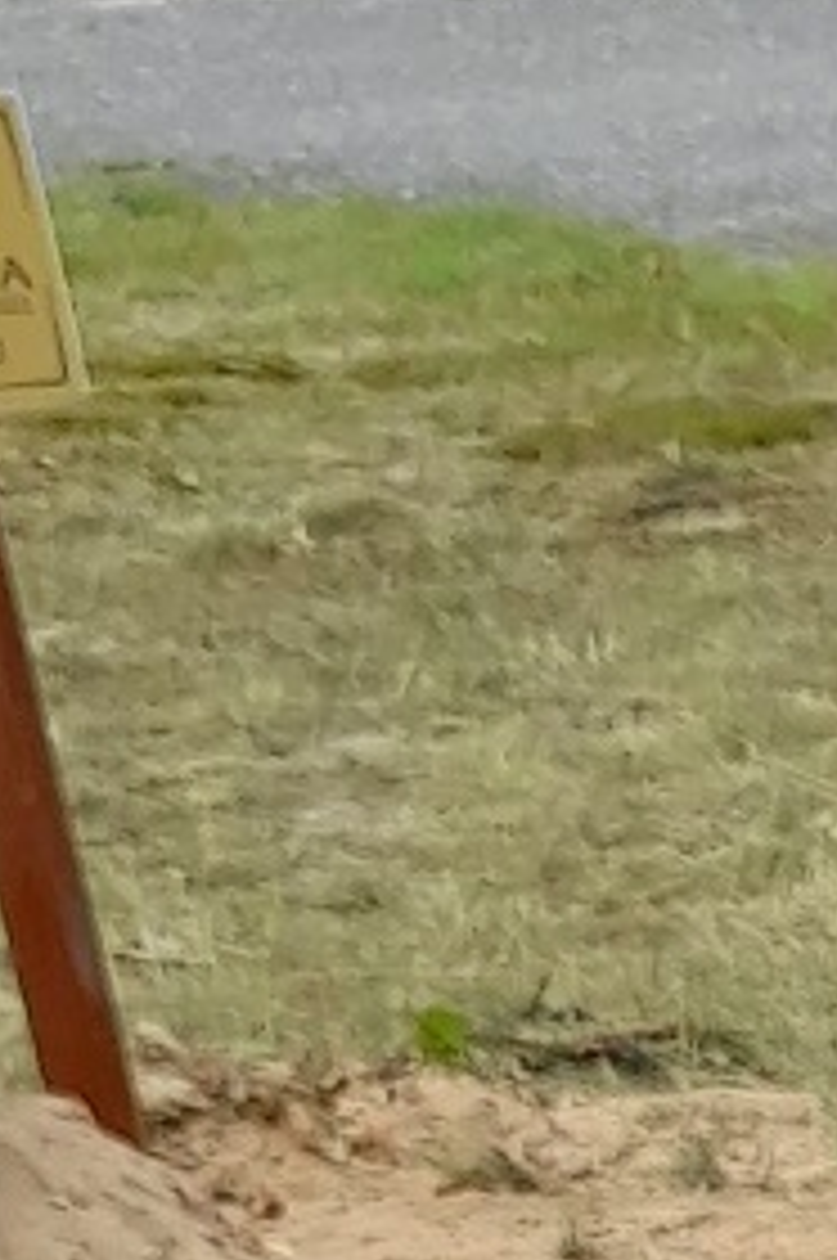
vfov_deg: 9.9
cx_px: 2493
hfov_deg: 6.7
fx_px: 6502
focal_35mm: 186
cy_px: 2930
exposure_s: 1/100
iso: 20
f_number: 2
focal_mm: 4.6
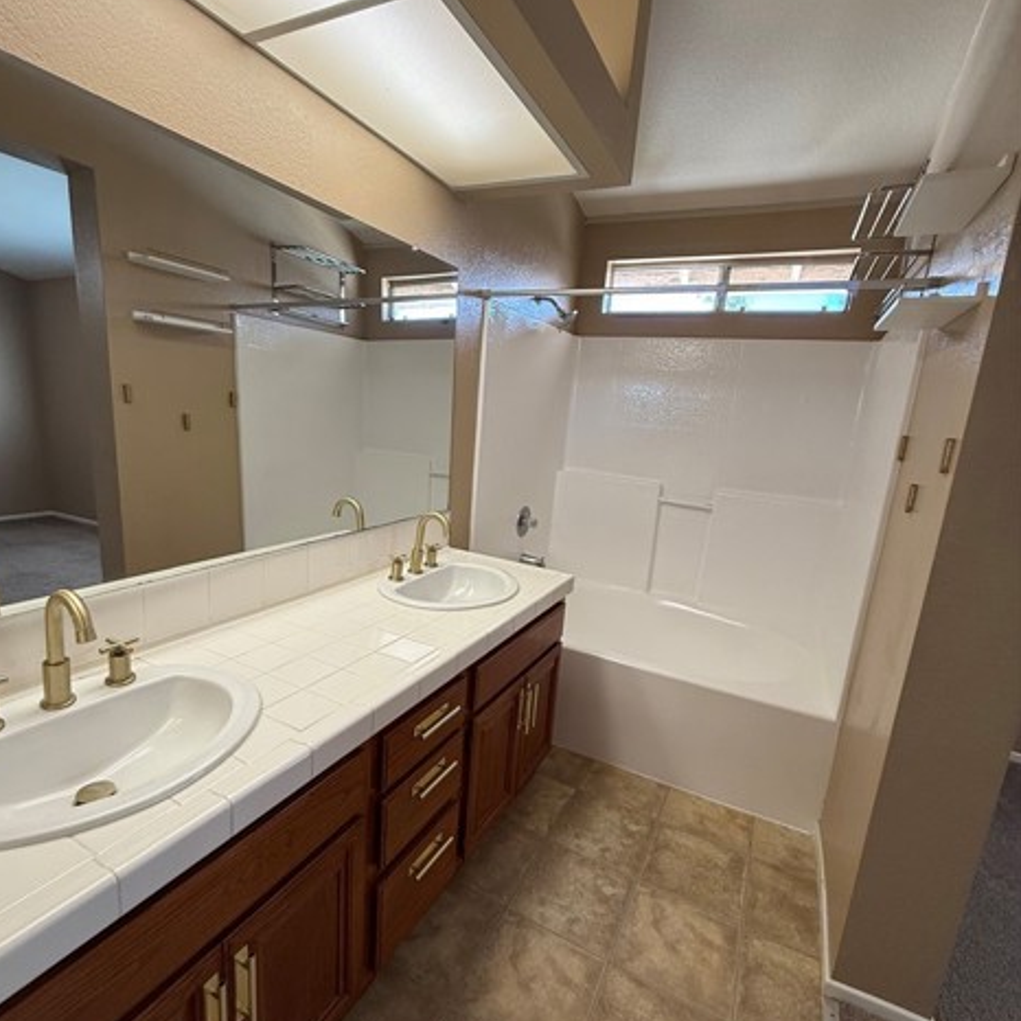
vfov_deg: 83.9
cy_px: 526
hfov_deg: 84.0
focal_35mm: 17
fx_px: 567
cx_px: 500
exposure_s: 1/120
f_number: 2.2
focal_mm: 2.22
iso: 160
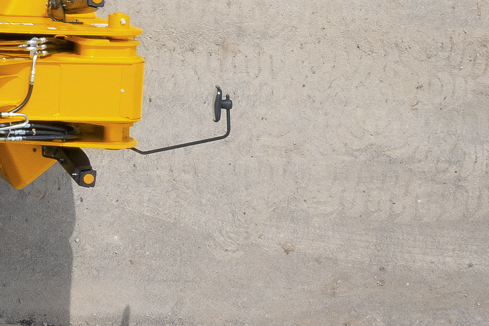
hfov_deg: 12.0
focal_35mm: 143
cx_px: -620
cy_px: -152
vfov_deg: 9.3
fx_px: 1942
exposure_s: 1/500
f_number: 6.3
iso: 100
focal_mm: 10.26
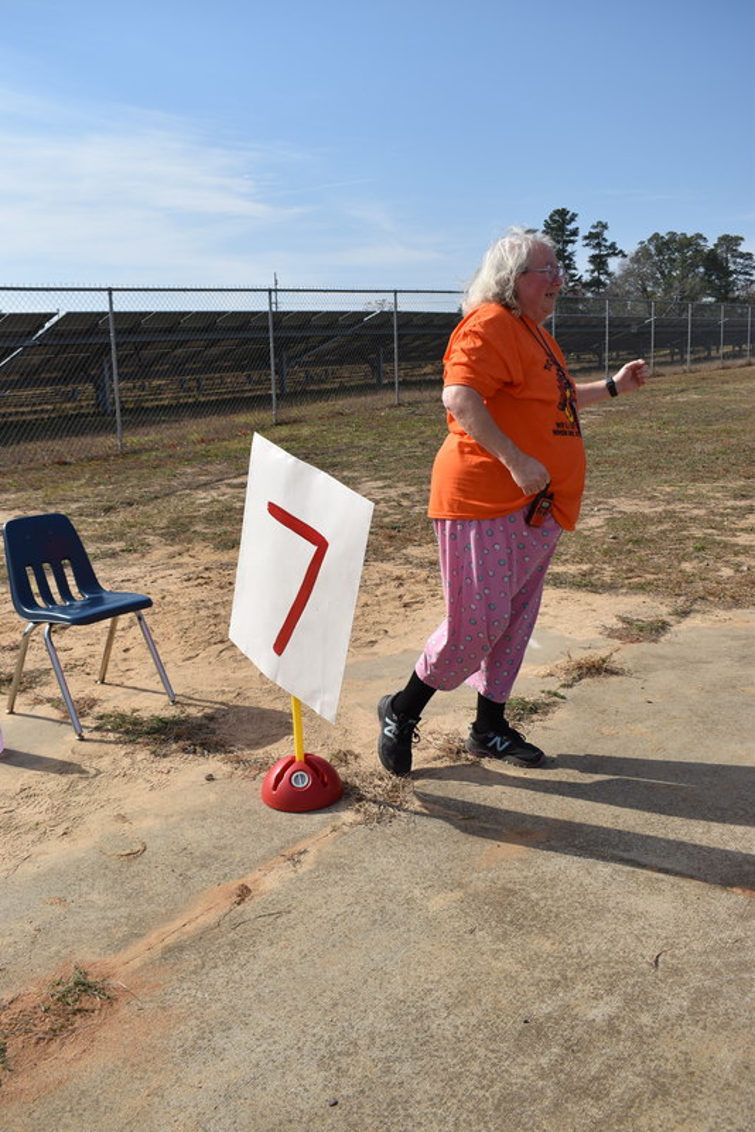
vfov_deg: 61.9
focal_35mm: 30
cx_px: 378
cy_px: 566
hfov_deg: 43.6
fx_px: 943
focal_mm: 20
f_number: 7.1
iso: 100
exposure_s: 1/640
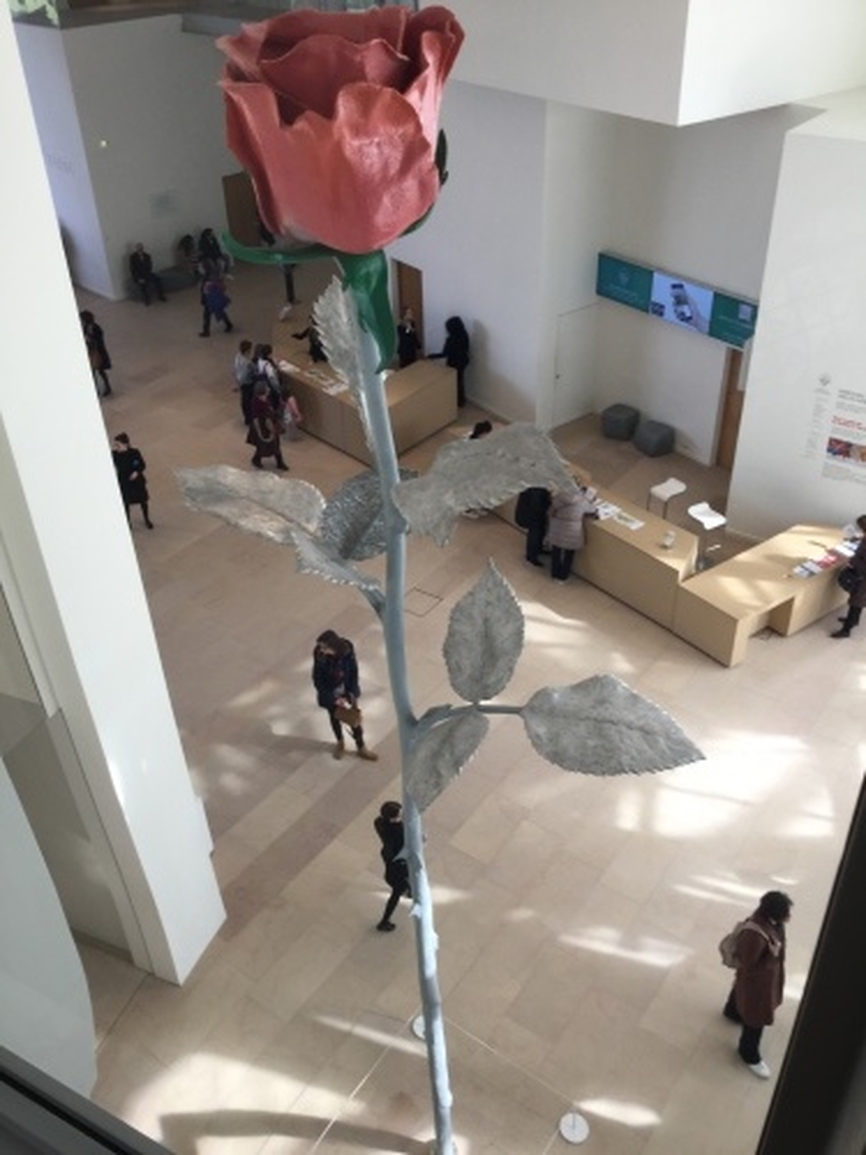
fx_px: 1034
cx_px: 433
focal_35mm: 31
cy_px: 578
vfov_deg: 58.4
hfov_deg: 45.4
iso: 32
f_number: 2.4
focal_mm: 3.3
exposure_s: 1/50
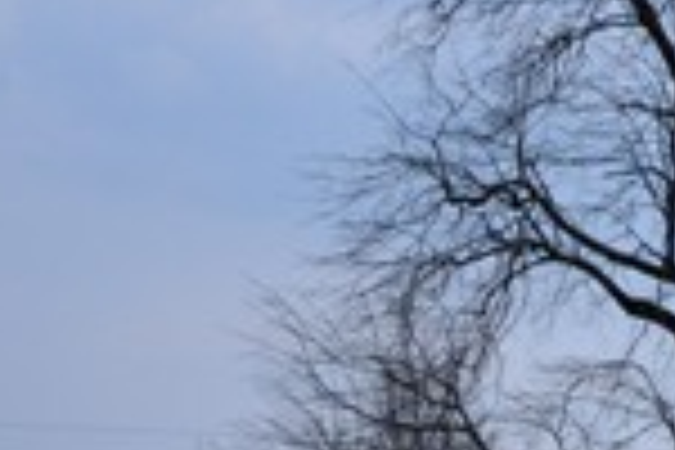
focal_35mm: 216
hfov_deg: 8.3
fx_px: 4050
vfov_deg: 6.3
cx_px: 1904
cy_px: 538
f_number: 7.1
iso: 200
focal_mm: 24
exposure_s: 1/640
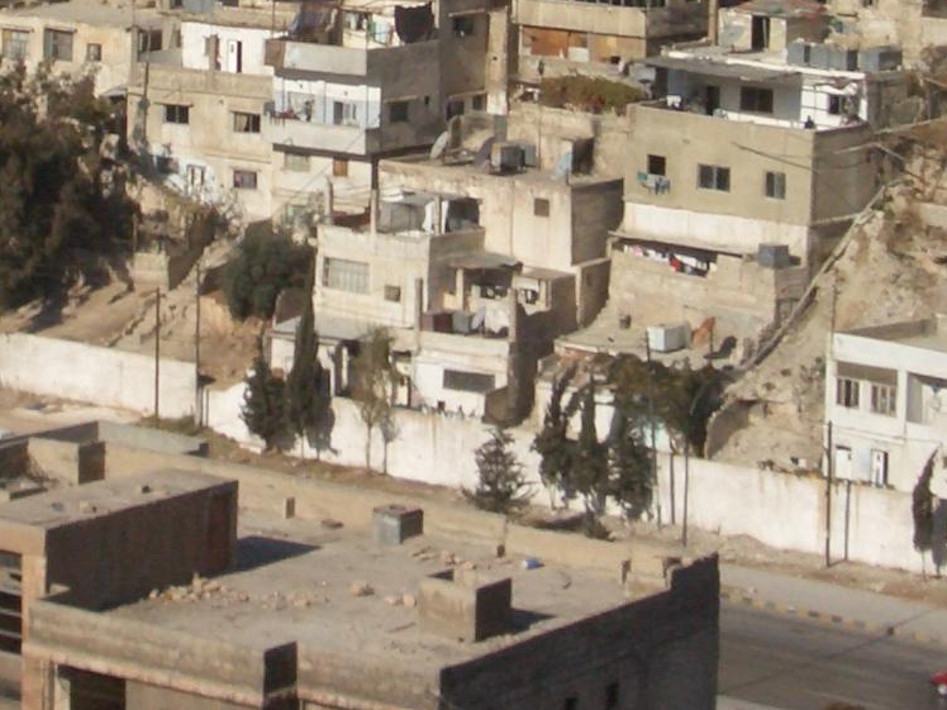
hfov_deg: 13.0
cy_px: -190
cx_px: 242
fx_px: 4131
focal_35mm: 151
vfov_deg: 9.7
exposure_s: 1/2000
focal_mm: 8.2
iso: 100
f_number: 5
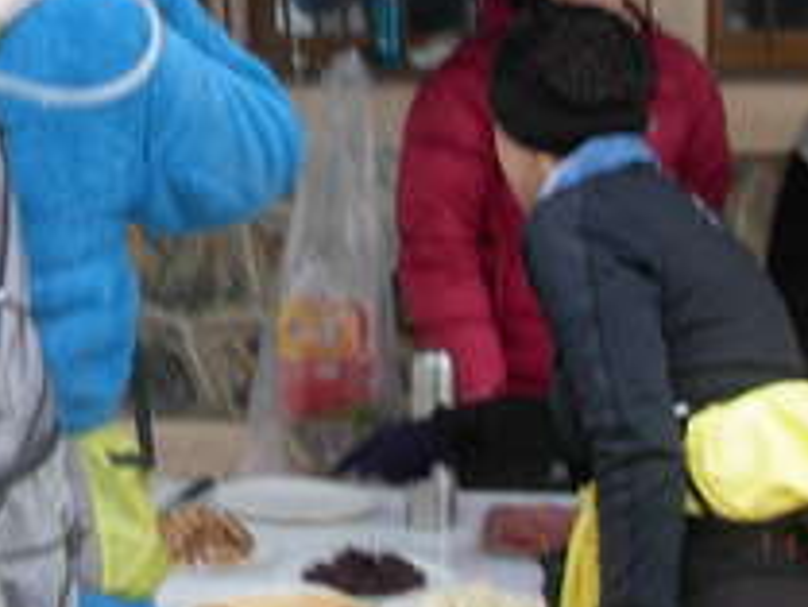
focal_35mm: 109
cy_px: 43
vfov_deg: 13.5
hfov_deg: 17.7
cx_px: 27
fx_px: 2546
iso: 79
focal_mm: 6.3
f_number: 2.9
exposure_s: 1/55.3
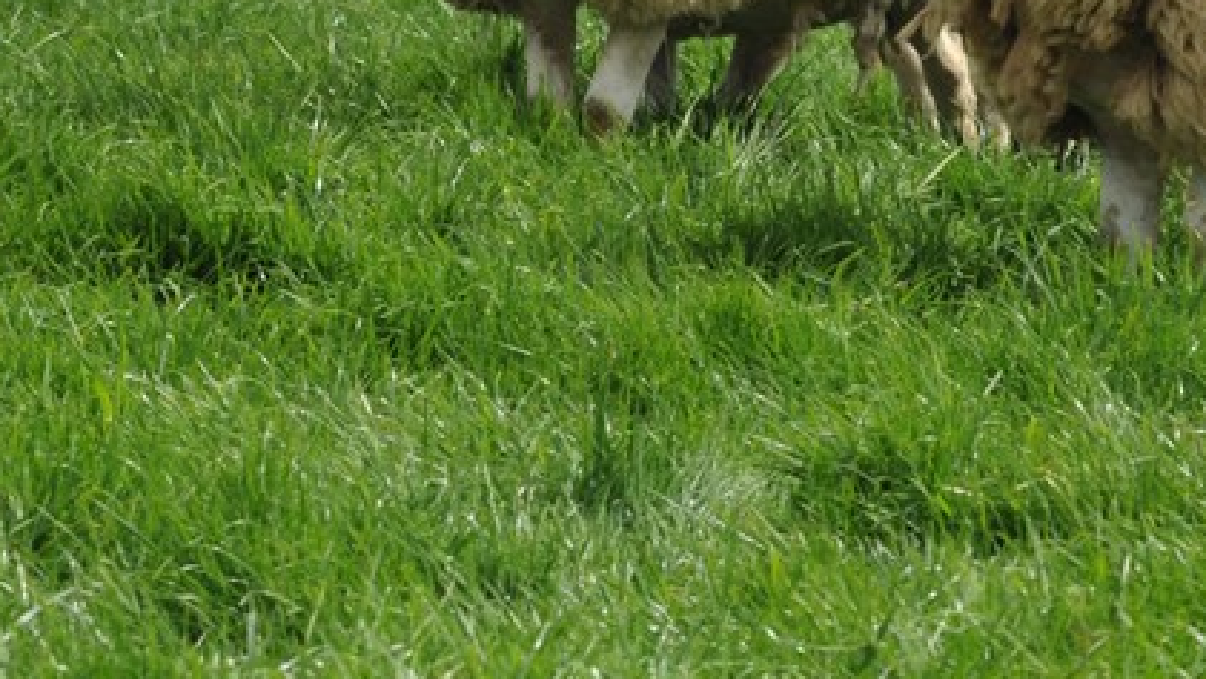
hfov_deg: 3.6
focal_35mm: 596
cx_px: 1684
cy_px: -11
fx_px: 19063
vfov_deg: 2.0
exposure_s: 1/160
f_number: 16
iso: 400
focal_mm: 200
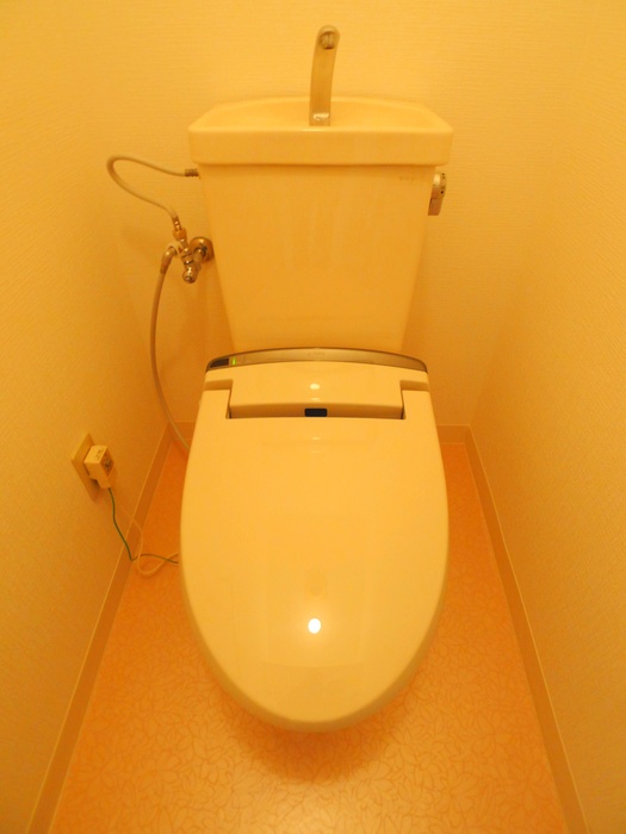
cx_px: 313
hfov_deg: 56.8
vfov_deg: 71.6
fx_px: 579
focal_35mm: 24
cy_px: 417
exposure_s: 1/60
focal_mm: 5.1
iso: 200
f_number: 2
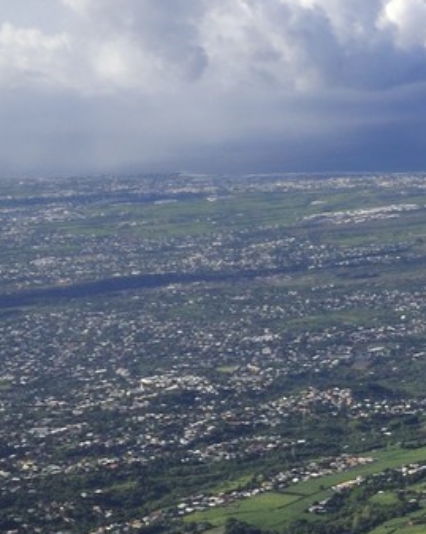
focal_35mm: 107
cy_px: 583
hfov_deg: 11.1
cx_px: 1132
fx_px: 1689
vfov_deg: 17.4
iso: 800
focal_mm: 24
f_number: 11
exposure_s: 1/1000
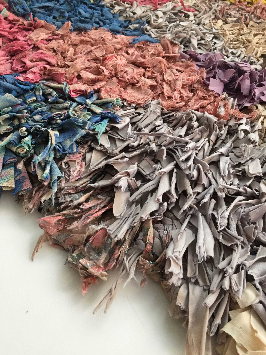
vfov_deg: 61.7
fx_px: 297
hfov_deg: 48.2
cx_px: 133
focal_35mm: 29
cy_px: 178
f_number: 2.2
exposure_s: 1/33
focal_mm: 4.15
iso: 200
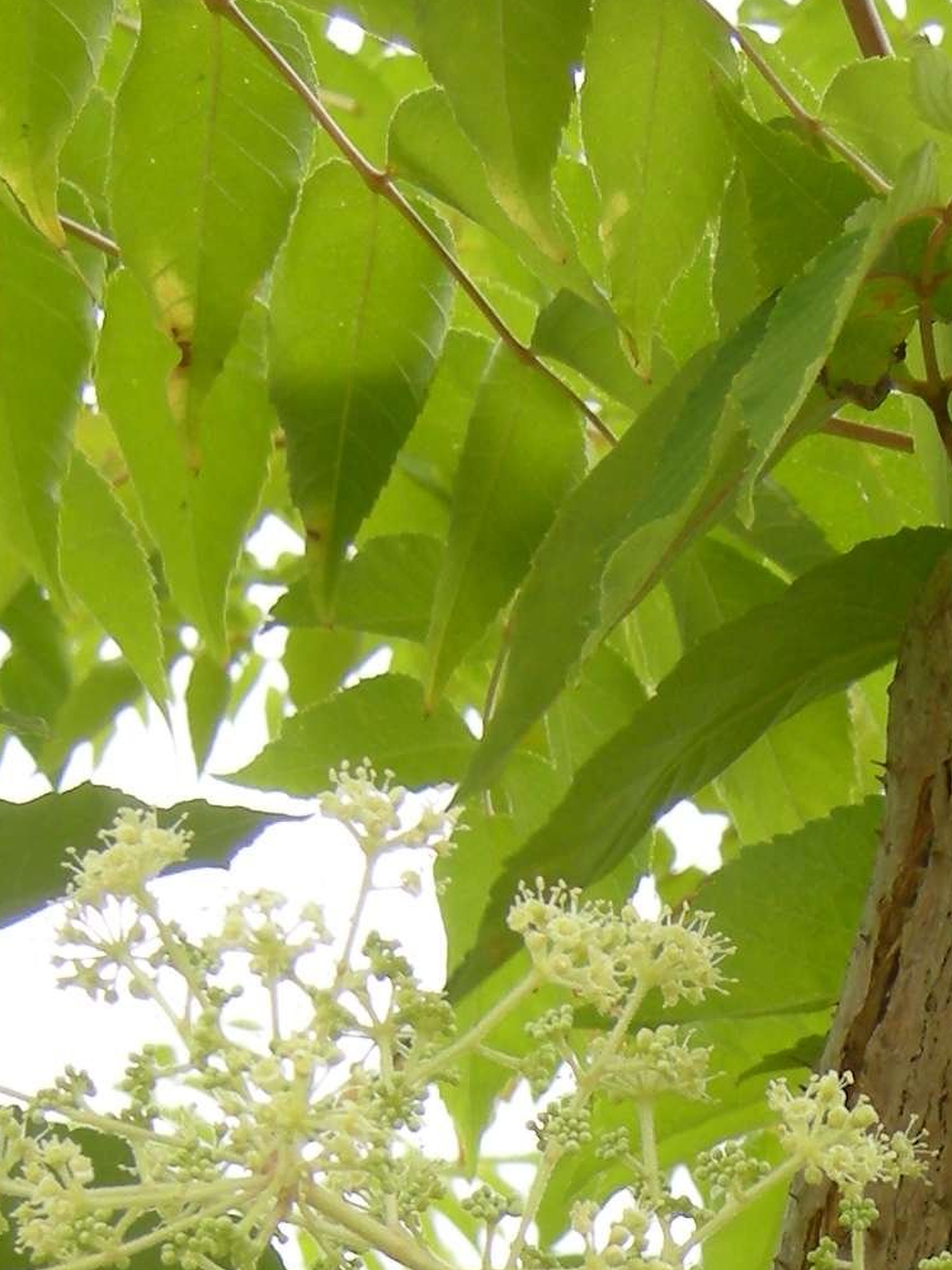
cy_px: 2045
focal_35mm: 140
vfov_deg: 13.1
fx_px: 5134
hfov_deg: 10.5
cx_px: 962
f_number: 3.4
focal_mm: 7.5
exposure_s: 1/79
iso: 64
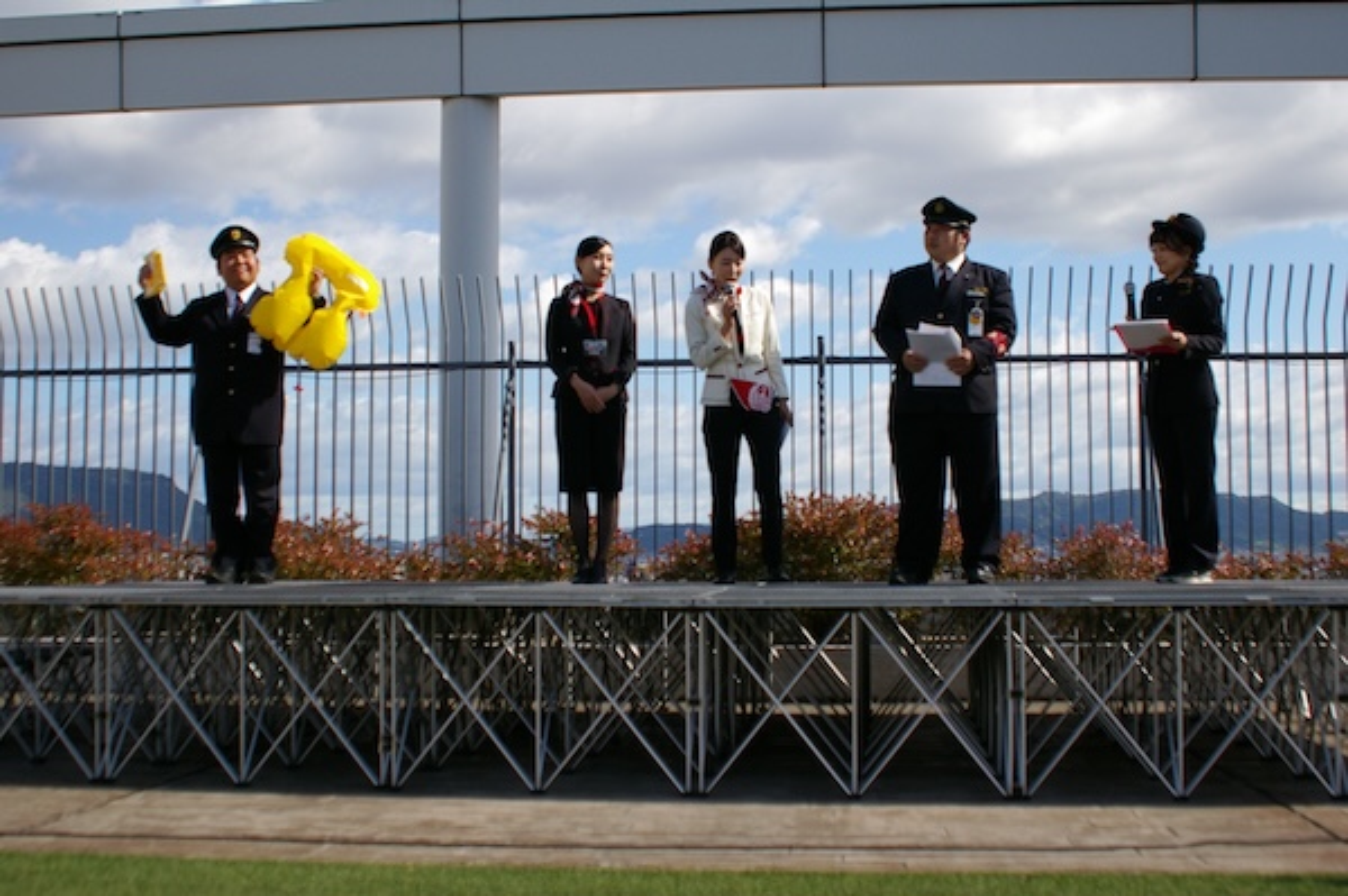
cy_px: 448
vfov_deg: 31.8
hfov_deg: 46.4
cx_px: 674
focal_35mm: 42
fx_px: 1571
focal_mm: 28
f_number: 4
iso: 400
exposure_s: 1/4000
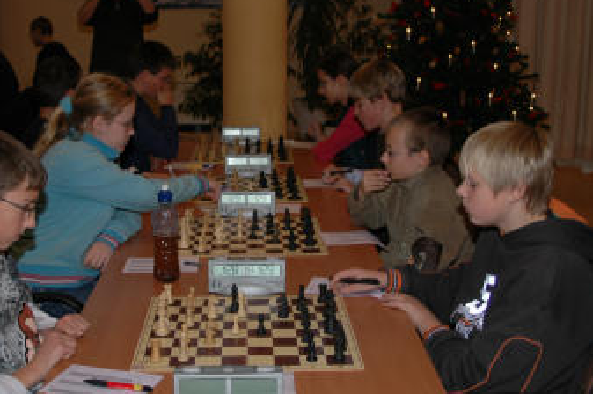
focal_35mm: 57
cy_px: 179
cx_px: 252
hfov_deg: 35.0
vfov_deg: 23.7
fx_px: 938
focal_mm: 32
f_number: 4.8
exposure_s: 1/60
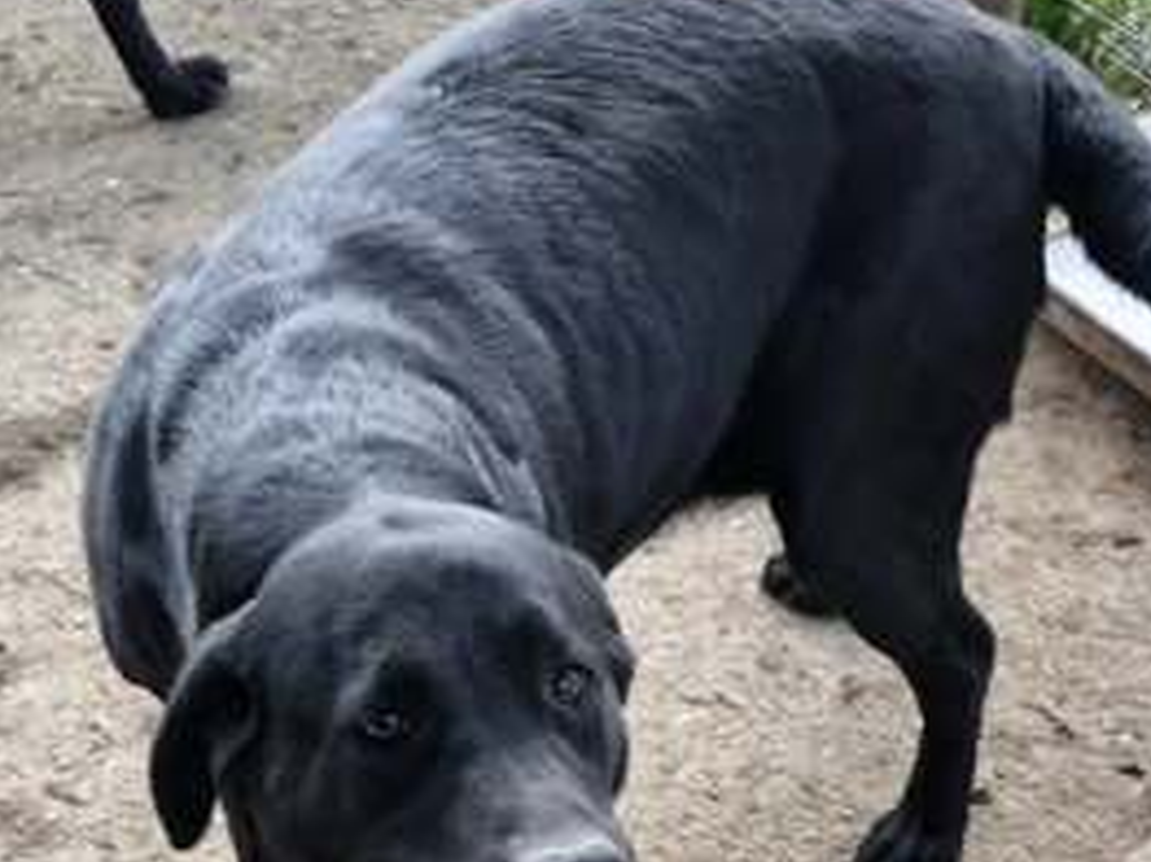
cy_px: 739
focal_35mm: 35
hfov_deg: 52.5
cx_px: 639
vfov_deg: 38.5
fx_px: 1163
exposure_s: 1/182
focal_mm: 5.54
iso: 50
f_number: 1.8
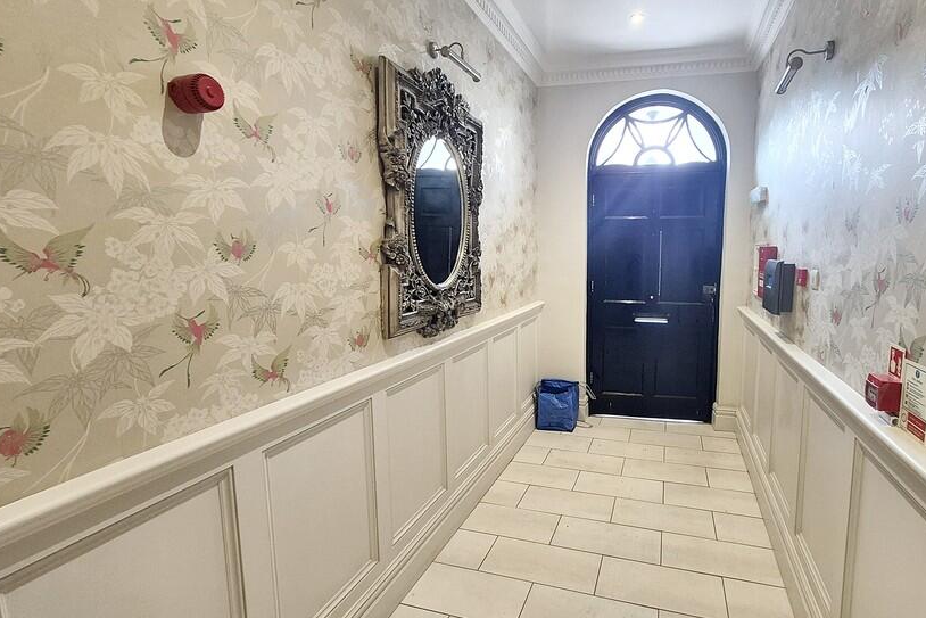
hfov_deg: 92.6
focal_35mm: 17
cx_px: 532
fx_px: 437
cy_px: 308
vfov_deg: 70.5
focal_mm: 1.7
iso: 200
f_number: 2.2
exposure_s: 1/50
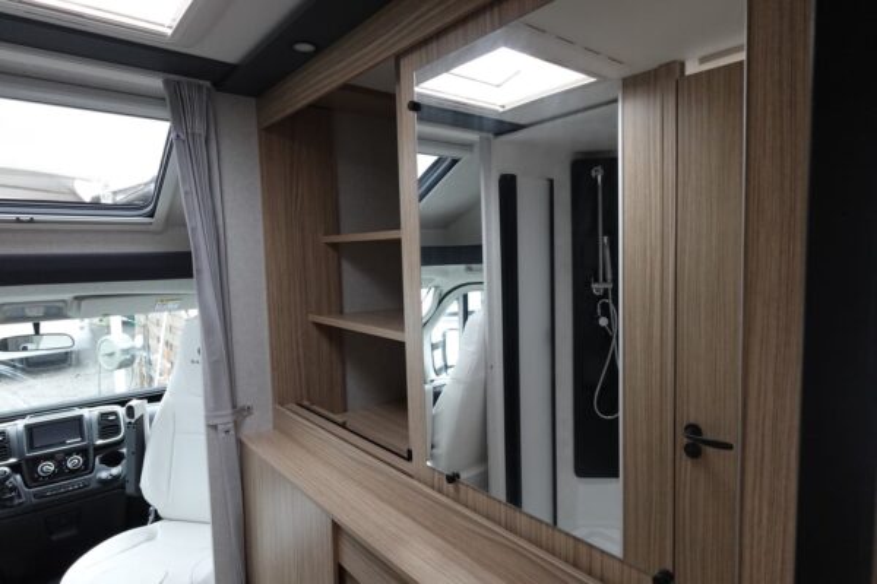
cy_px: 292
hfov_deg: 84.0
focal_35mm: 20
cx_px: 438
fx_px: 487
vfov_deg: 61.9
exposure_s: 1/250
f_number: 2
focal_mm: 7.6
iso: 800
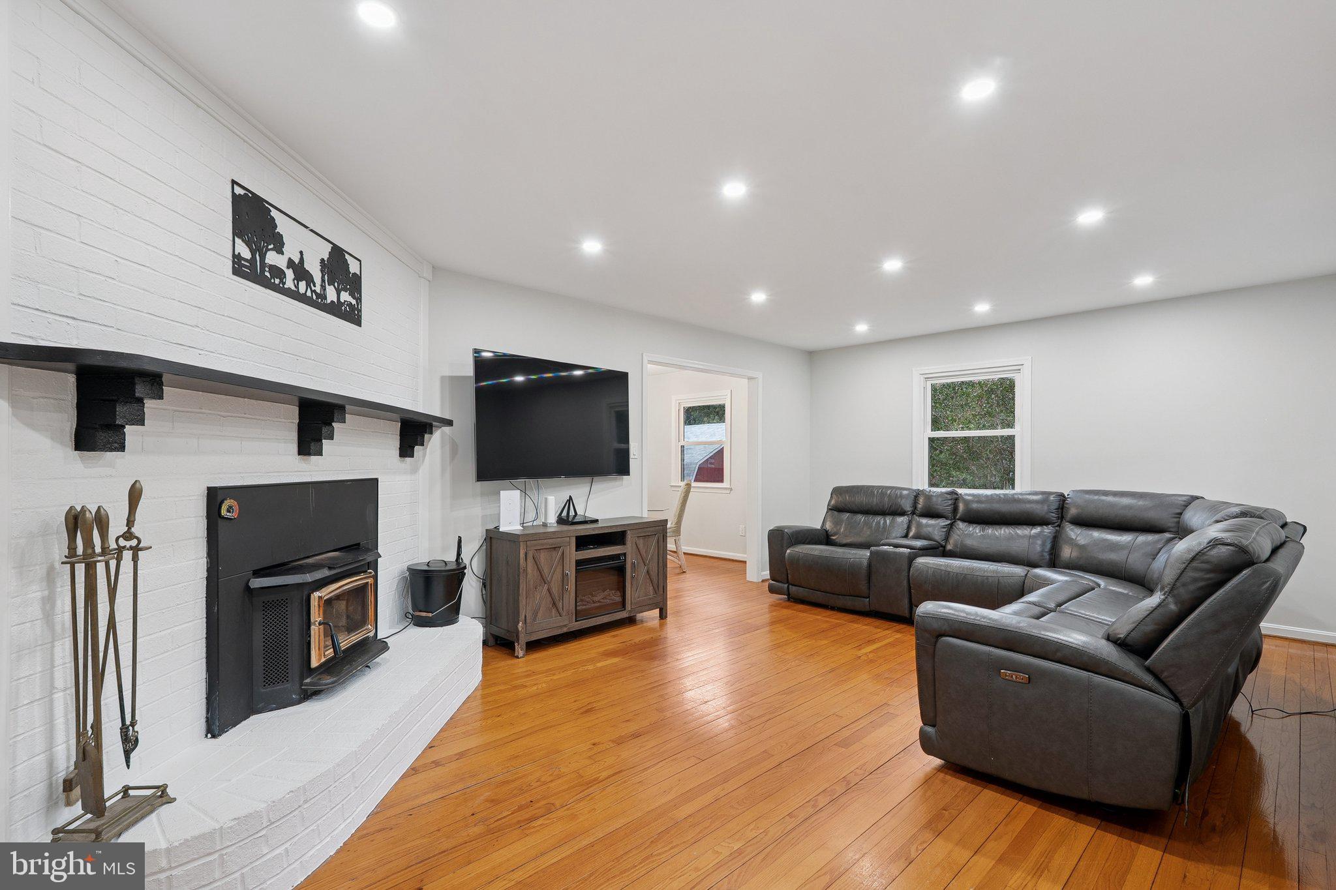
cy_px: 445
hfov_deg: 93.3
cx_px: 668
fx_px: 631
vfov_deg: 70.4
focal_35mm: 17
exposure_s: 1/5
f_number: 8
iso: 250
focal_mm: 17
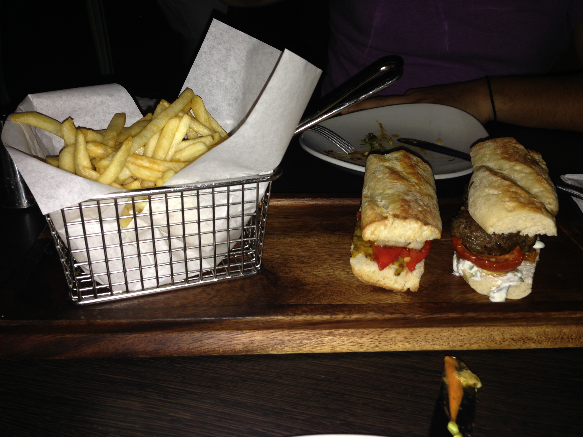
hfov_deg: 55.4
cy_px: 218
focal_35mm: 33
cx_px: 292
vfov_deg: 42.9
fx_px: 556
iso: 50
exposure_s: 1/22
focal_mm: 4.12
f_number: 2.4
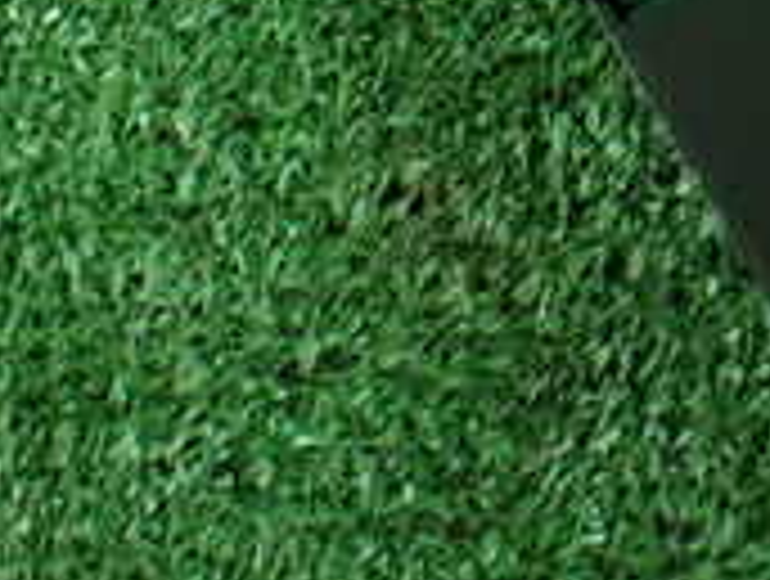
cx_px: 1126
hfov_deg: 17.0
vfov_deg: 13.5
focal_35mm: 105
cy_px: -207
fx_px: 2341
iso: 800
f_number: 2.3
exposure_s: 1/40
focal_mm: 5.4
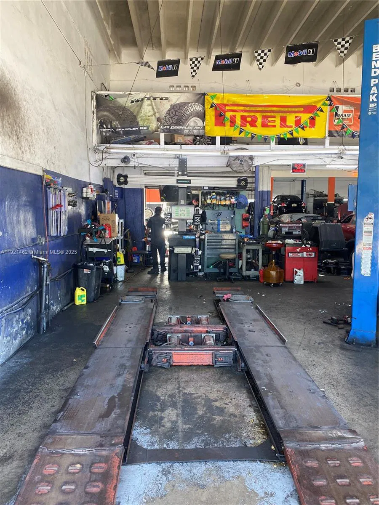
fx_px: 380
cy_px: 252
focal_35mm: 26
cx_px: 190
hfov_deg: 53.1
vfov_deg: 67.3
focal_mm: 4.25
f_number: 1.8
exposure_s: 1/120
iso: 125
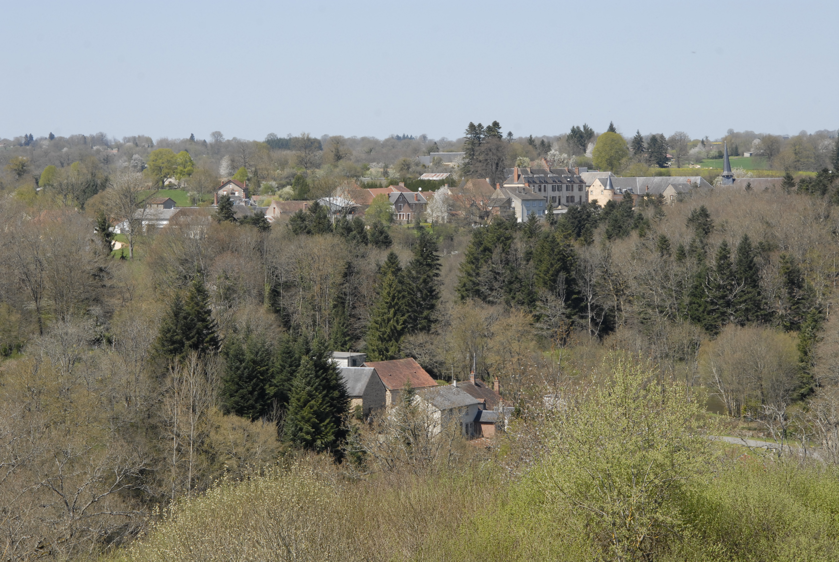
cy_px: 281
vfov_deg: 13.1
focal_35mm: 105
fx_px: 2450
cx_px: 420
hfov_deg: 19.4
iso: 400
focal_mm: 70
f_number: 14
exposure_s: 1/320
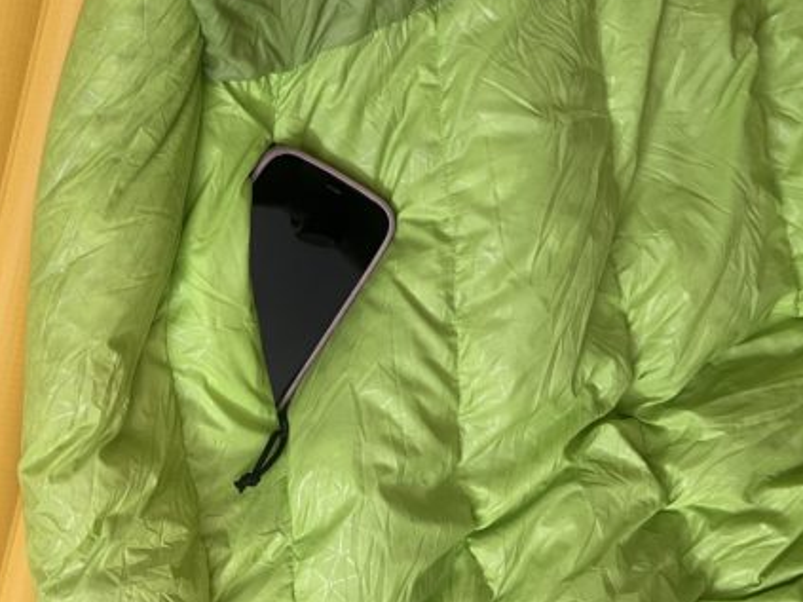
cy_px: 286
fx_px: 997
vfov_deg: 33.6
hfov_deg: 42.2
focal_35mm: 43
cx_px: 178
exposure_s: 1/60
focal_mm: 5.7
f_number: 1.5
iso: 125
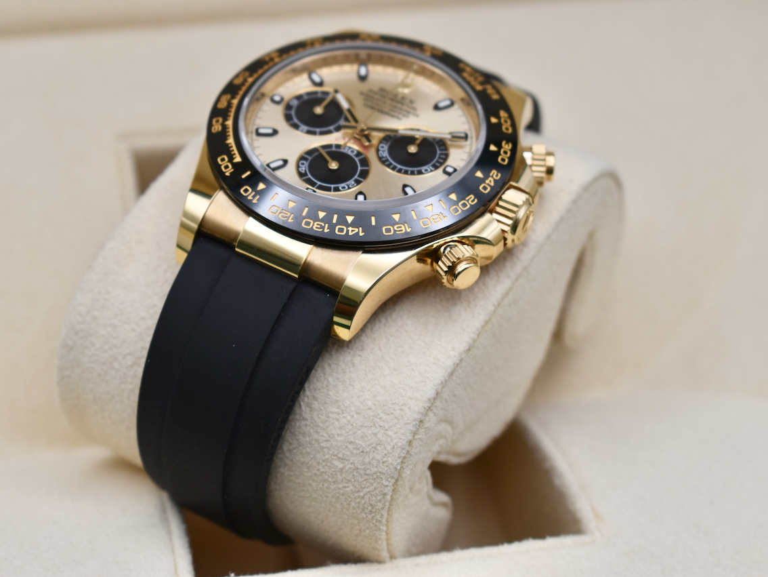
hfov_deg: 21.9
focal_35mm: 90
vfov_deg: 16.5
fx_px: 1987
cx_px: 368
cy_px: 289
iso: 400
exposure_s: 1/125
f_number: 7.1
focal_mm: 55
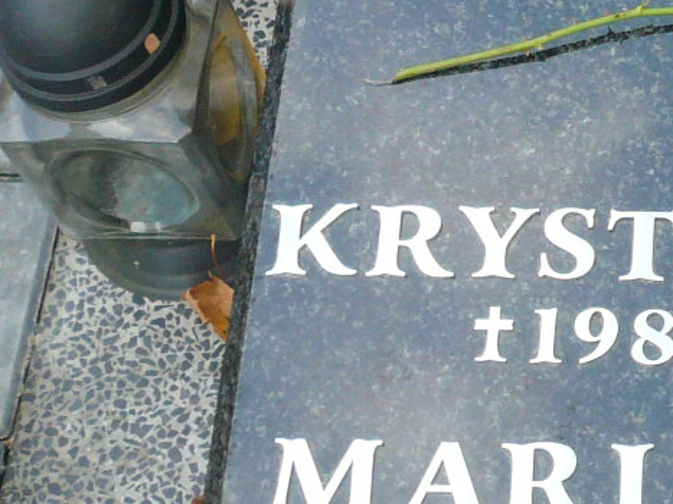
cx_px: 938
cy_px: 163
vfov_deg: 15.4
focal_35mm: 96
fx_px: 1866
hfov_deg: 18.6
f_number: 2.8
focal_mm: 4.6
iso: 100
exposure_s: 1/160
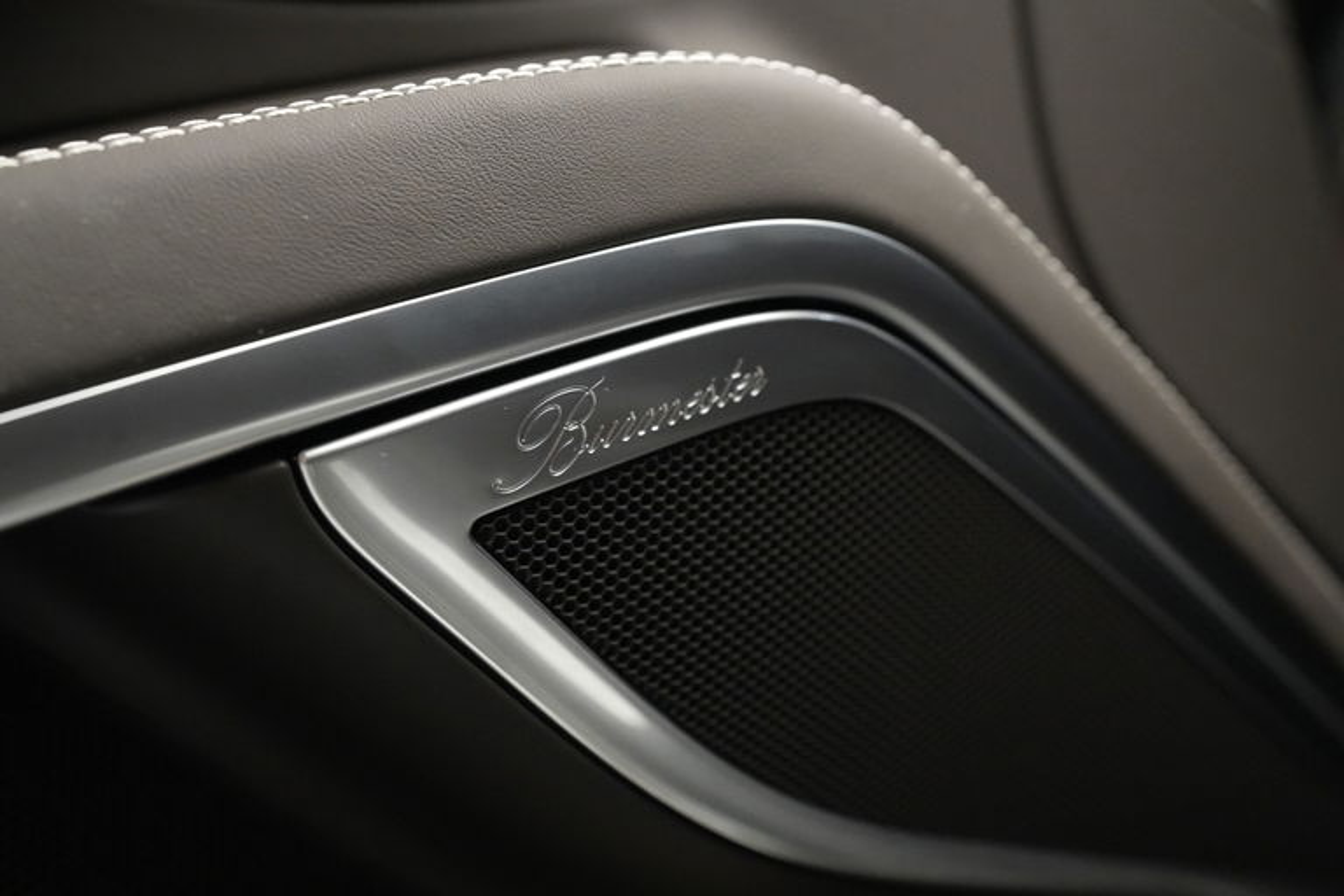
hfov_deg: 54.4
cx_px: 672
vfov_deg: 37.9
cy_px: 448
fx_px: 1307
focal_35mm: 35
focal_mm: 35
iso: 12800
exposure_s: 1/60
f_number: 5.6
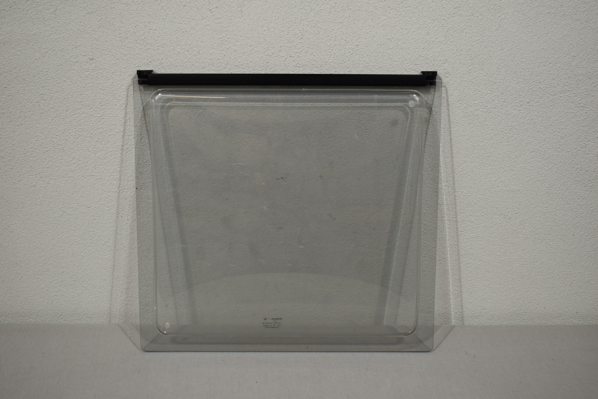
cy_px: 200
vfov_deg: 29.9
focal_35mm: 45
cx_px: 299
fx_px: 747
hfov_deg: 43.6
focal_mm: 30
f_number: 5.6
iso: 280
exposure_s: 1/125
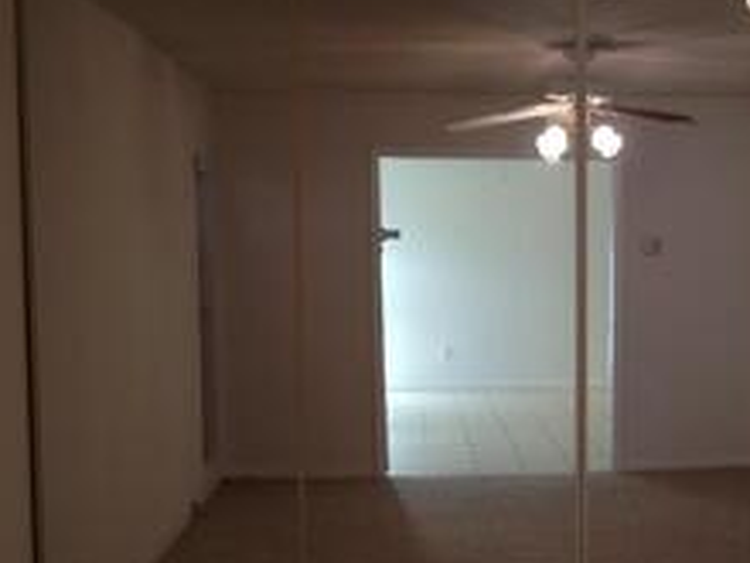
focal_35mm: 60
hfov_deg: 31.4
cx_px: 590
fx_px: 1300
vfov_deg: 24.4
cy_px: 328
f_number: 2.4
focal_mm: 4.12
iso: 50
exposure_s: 1/30
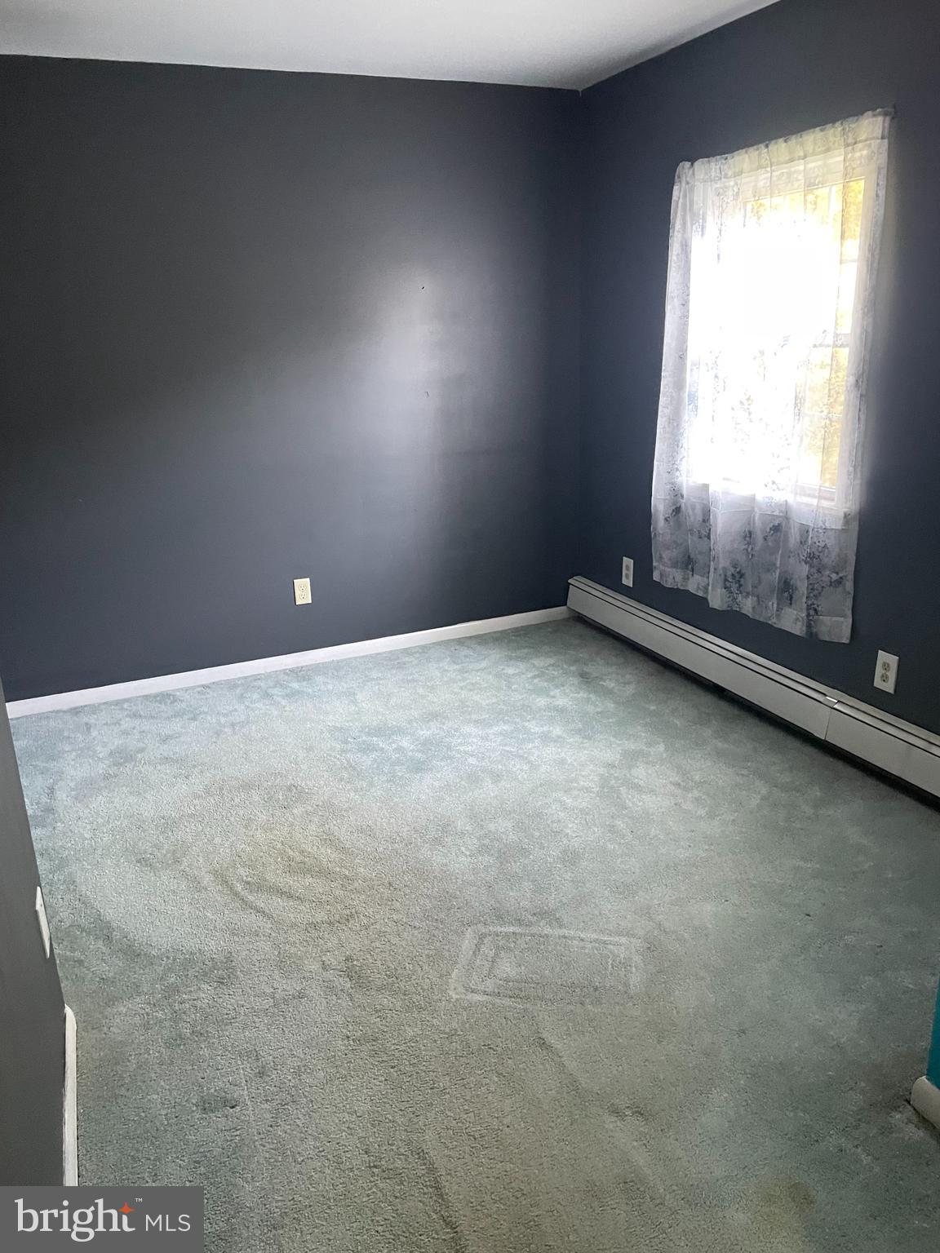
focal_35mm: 26
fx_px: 941
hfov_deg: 53.1
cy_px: 626
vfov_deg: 67.3
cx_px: 470
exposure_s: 1/56
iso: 500
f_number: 1.6
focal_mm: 4.2
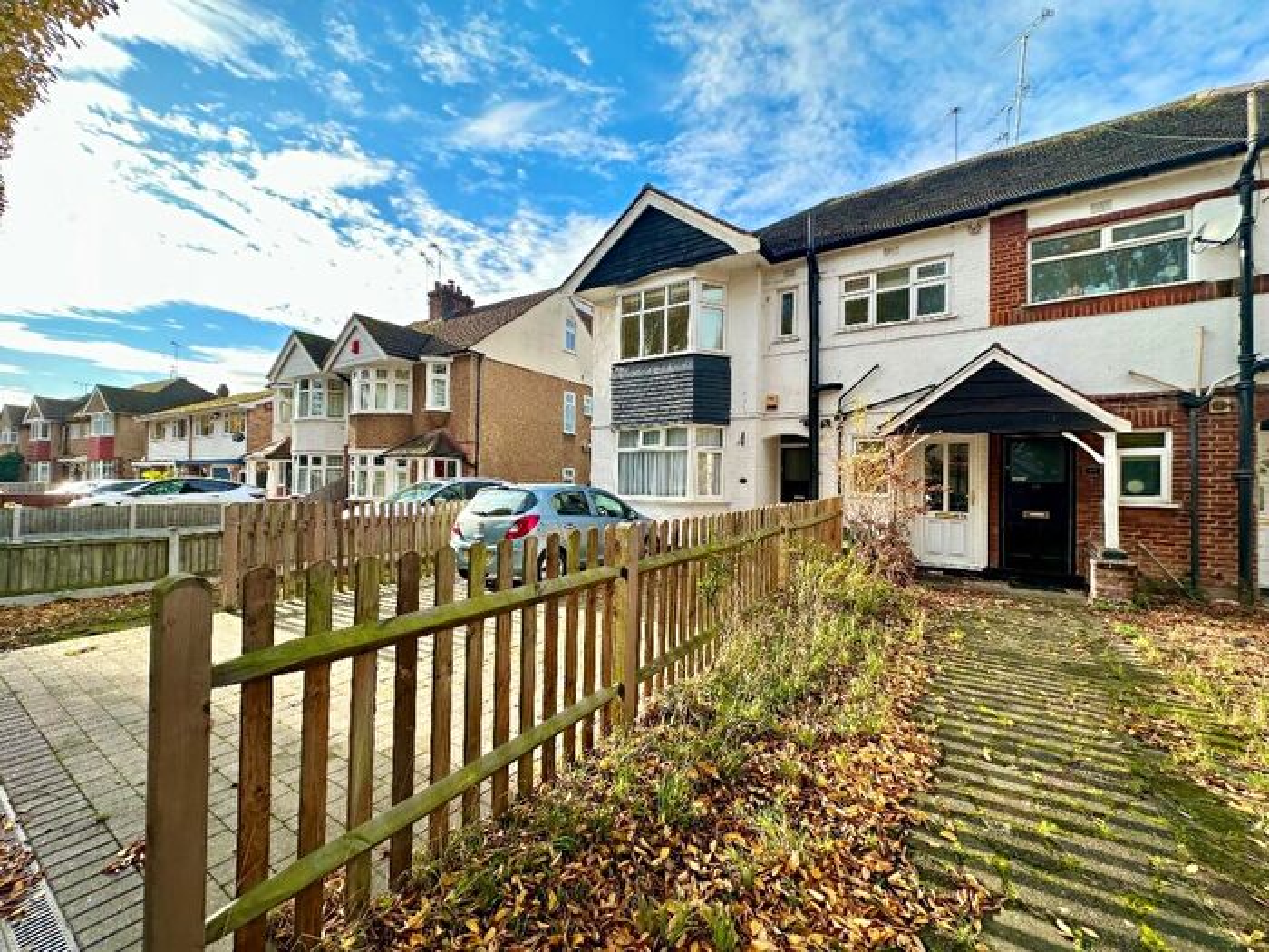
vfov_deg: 85.7
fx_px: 513
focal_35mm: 14
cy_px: 476
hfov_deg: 102.1
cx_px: 634
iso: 40
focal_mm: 2.22
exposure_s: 1/471
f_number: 2.2
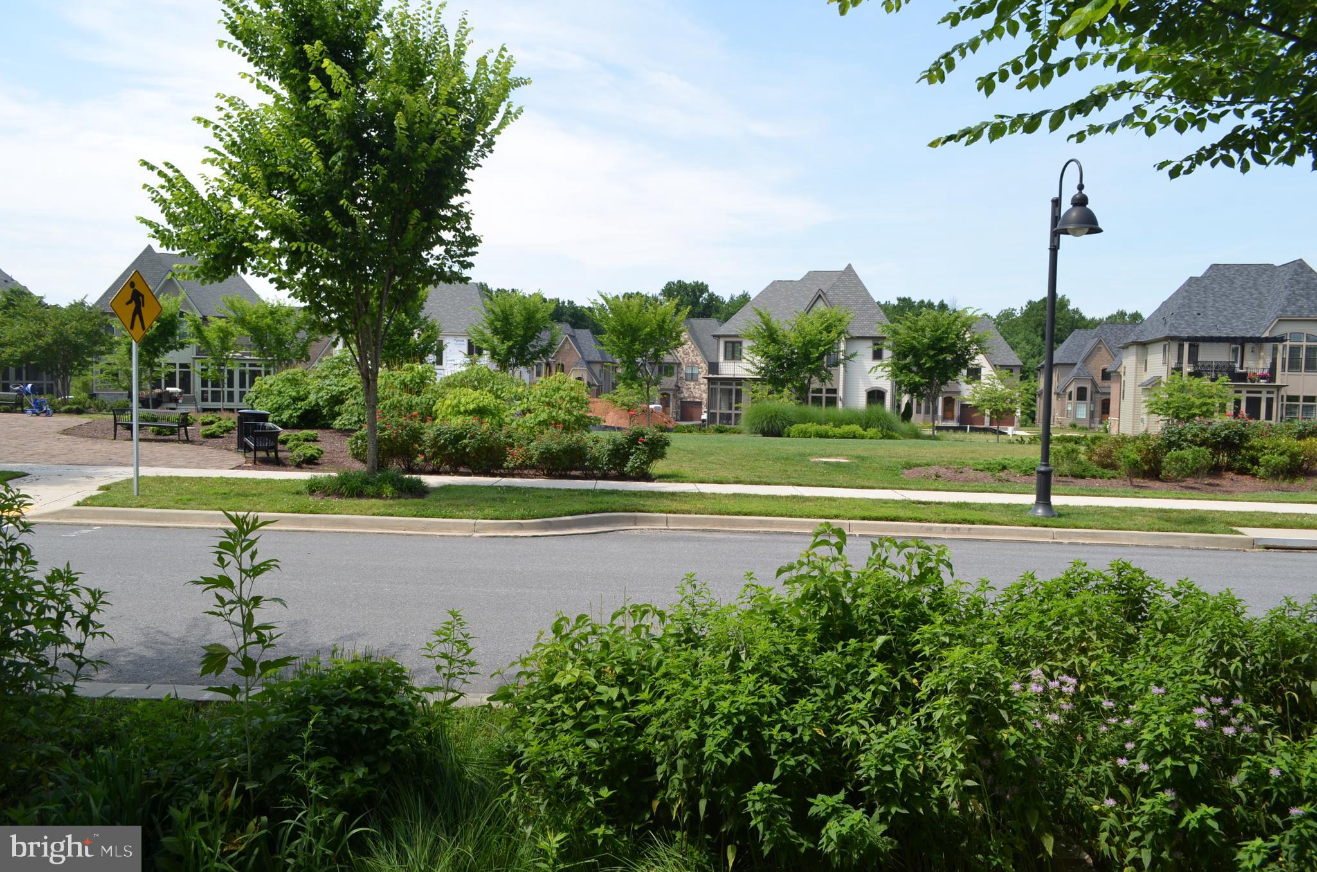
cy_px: 436
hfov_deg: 67.5
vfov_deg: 47.7
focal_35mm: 27
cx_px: 658
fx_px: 986
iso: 125
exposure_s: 1/250
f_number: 8
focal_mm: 18
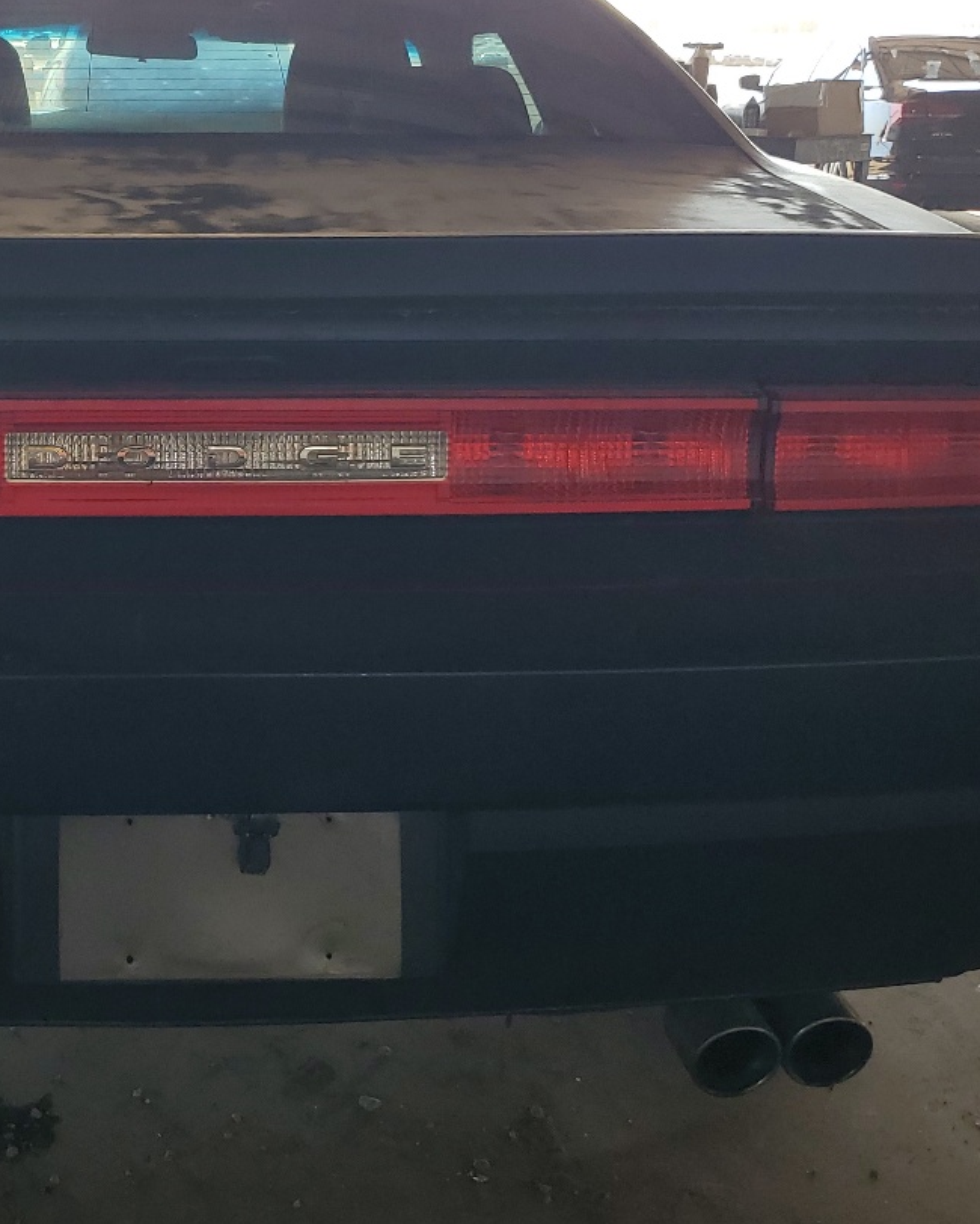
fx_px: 1812
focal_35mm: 50
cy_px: 467
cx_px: 208
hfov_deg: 29.6
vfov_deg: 37.1
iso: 50
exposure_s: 1/345
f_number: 1.5
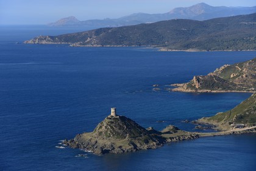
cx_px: 128
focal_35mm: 145
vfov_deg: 9.5
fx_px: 1031
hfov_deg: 14.2
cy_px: 86
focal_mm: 145
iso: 400
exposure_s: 1/1000
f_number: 10
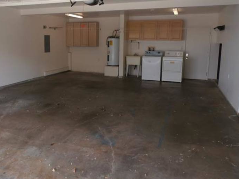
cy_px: 71
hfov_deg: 57.6
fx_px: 214
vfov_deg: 45.2
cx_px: 89
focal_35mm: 31
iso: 80
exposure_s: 1/100
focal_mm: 4.2
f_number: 3
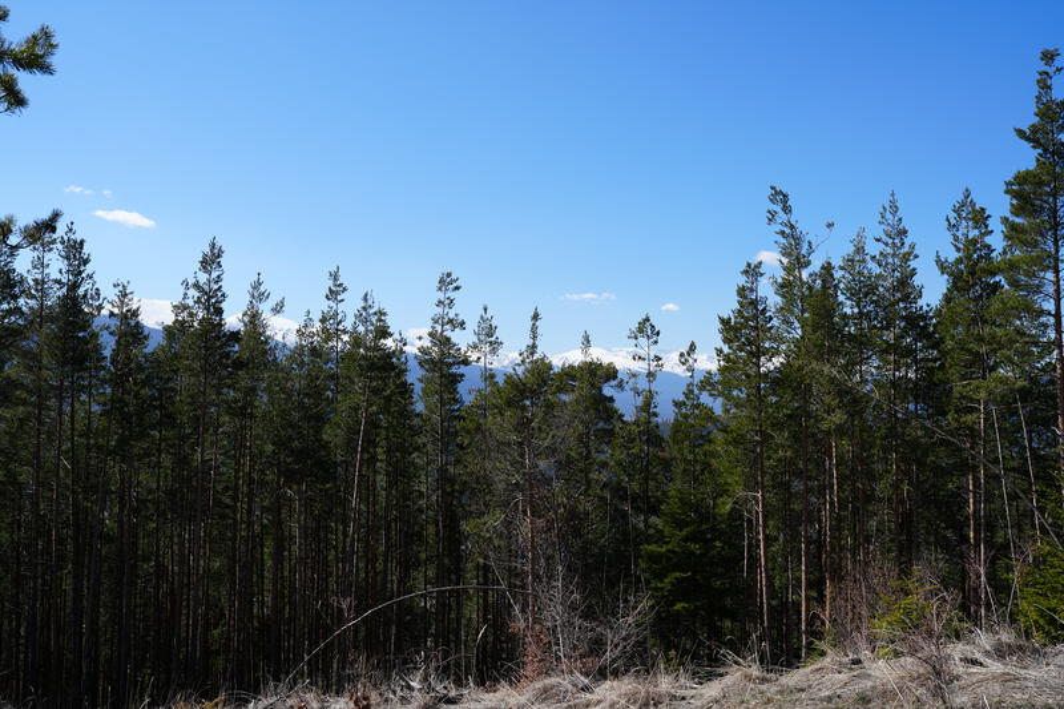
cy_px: 354
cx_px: 532
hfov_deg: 54.4
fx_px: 1034
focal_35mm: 35
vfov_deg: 37.8
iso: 100
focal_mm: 35
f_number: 10
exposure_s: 1/160
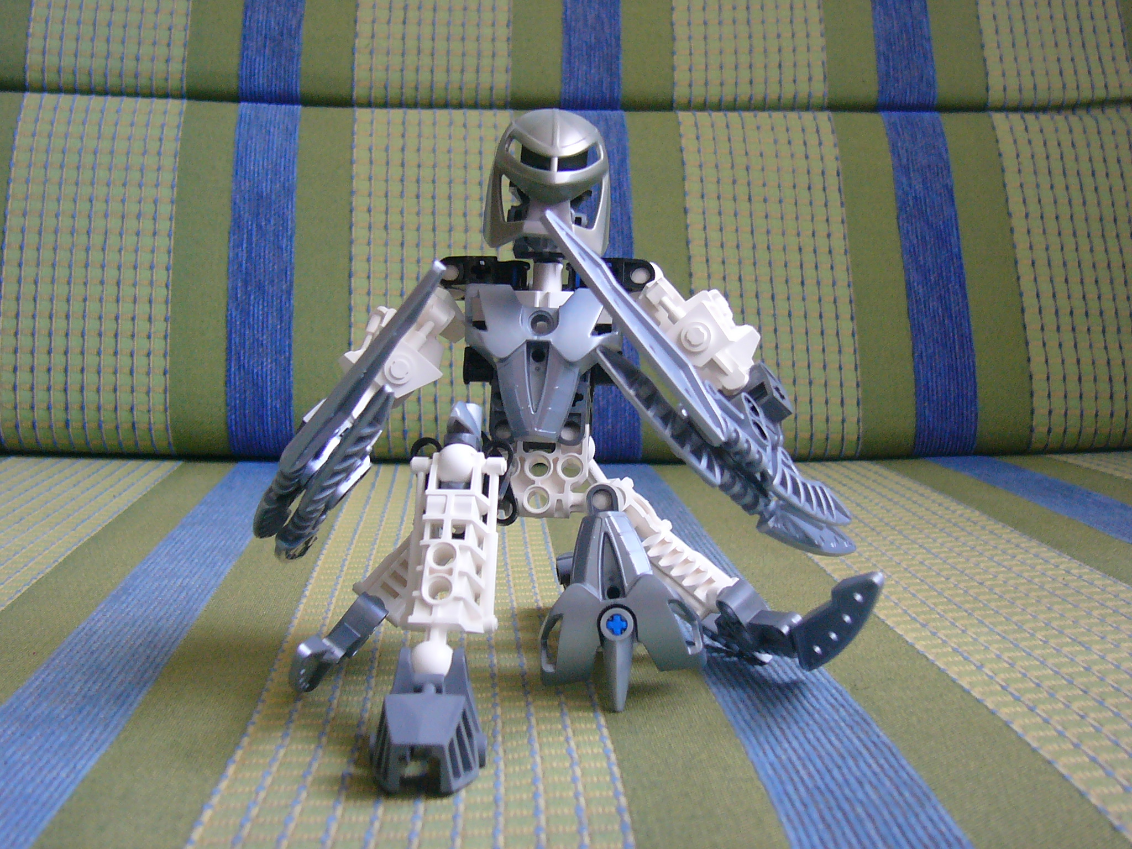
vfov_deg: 32.2
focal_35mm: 45
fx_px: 1472
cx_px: 566
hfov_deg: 42.1
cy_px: 424
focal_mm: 7.5
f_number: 3.2
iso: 200
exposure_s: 1/8
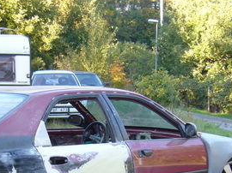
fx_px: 556
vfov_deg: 17.5
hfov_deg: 23.5
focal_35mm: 83
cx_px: 78
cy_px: 152
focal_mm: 5.8
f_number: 2.8
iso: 80
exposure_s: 1/60
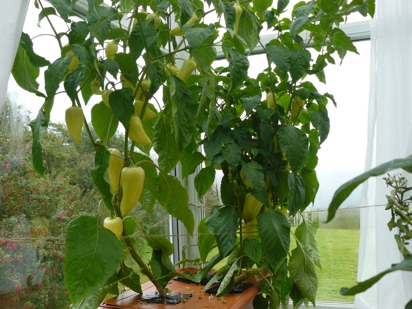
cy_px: 154
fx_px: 428
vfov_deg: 39.7
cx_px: 206
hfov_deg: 51.4
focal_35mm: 36
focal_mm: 6
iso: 100
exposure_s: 1/160
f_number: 4
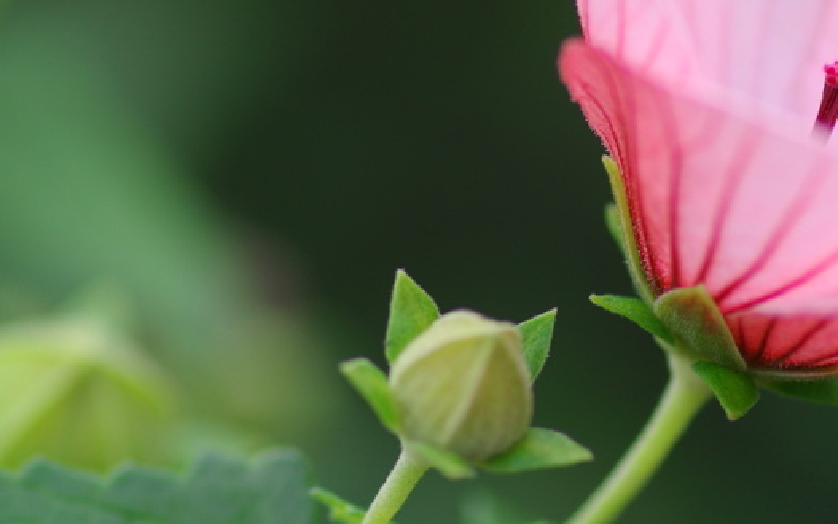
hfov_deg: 7.0
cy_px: 88
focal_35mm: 297
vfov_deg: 4.4
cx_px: 787
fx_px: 6784
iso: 160
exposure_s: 1/320
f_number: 4
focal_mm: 100
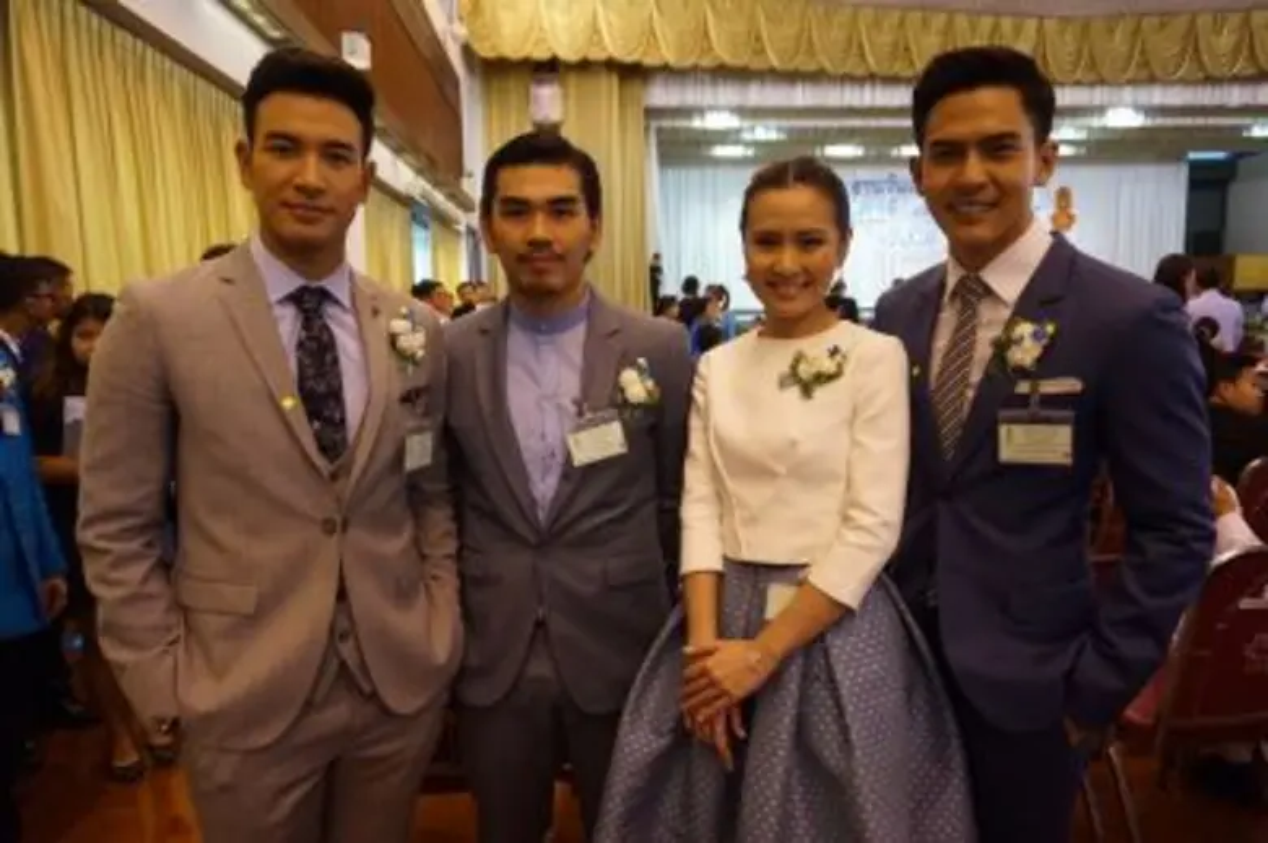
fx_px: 845
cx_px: 634
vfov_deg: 53.1
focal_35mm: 24
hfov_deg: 73.8
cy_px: 422
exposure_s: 1/160
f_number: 3.5
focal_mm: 16
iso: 2500
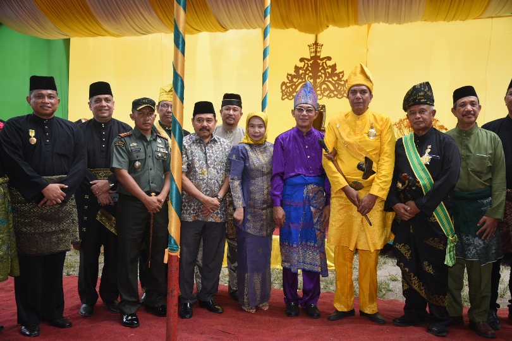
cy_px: 170
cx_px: 256
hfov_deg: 55.8
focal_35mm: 34
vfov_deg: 38.9
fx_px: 484
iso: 125
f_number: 5
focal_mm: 34
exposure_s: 1/100
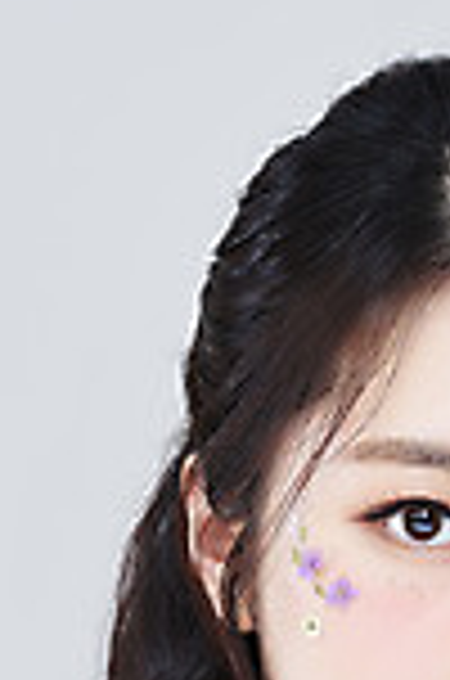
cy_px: 815
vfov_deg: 7.3
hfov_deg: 4.9
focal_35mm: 279
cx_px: 493
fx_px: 5255
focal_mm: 105
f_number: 11
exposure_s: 1/125
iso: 64
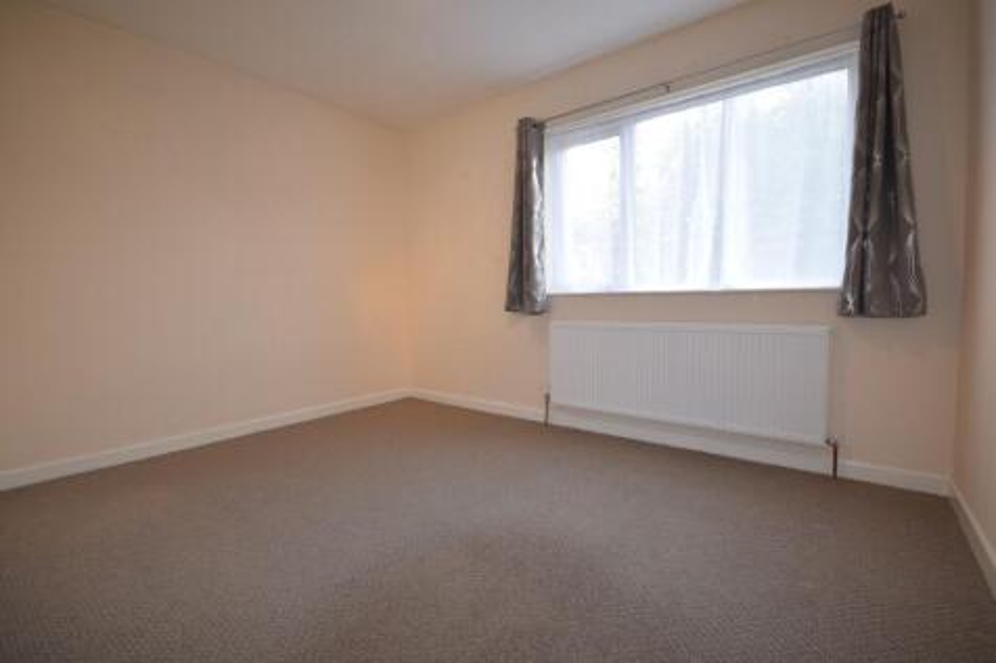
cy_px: 332
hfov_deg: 100.4
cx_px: 498
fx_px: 415
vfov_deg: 77.3
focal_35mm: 15
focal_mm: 10
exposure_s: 1/100
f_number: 5
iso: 800
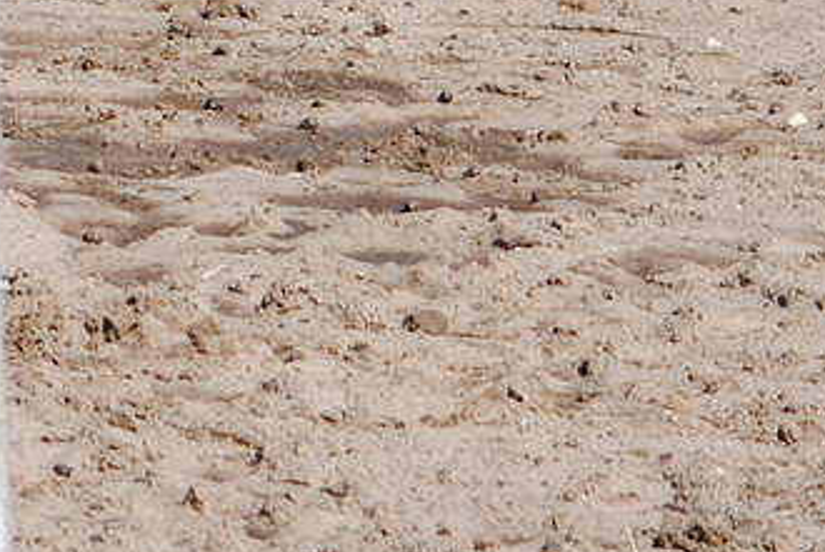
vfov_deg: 2.2
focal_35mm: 617
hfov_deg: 3.3
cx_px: -940
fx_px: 14168
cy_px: -536
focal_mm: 85
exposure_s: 1/500
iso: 100
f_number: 5.6
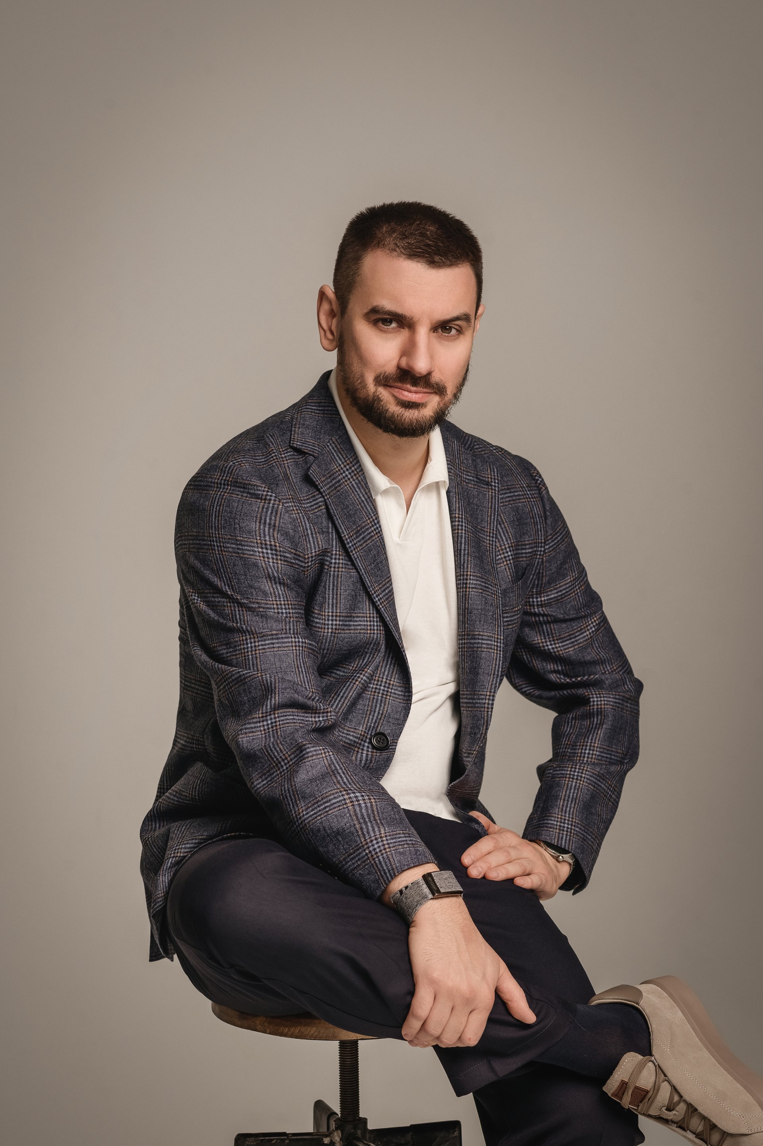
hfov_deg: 16.1
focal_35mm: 85
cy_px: 573
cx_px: 382
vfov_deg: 23.9
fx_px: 2705
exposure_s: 1/125
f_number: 6.3
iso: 100
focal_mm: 85
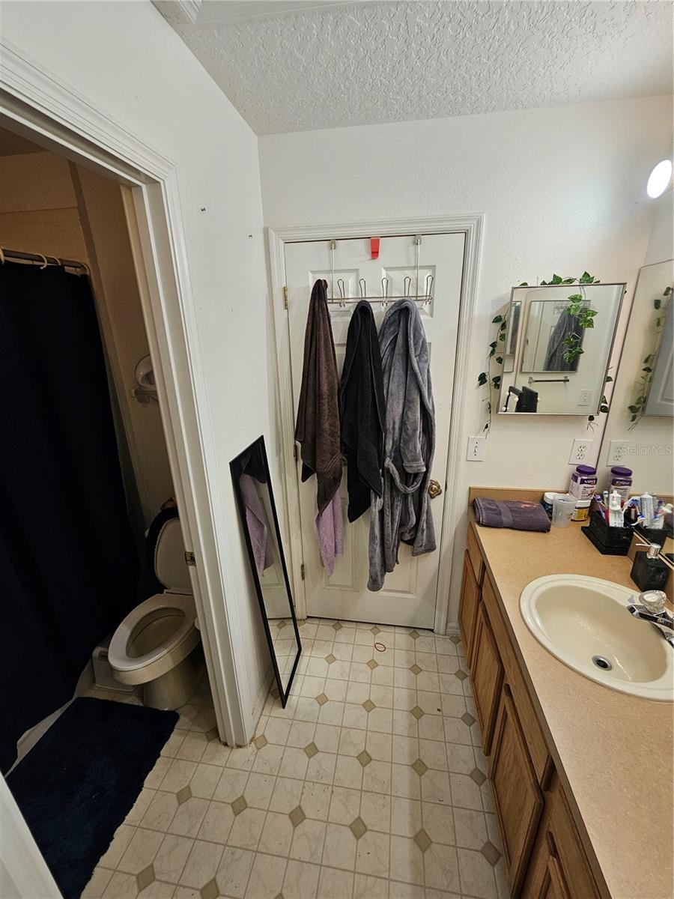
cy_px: 450
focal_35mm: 13
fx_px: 337
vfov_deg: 106.2
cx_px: 337
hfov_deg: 89.9
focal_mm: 2.2
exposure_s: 1/60
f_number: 2.2
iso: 80
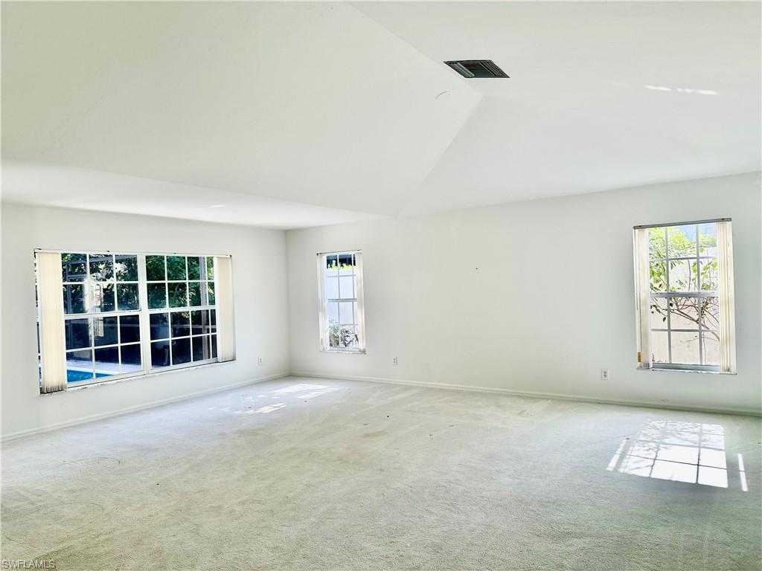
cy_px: 286
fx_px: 528
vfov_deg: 56.8
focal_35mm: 24
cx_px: 381
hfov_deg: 71.6
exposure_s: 1/298
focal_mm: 6.86
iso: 80
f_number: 1.78
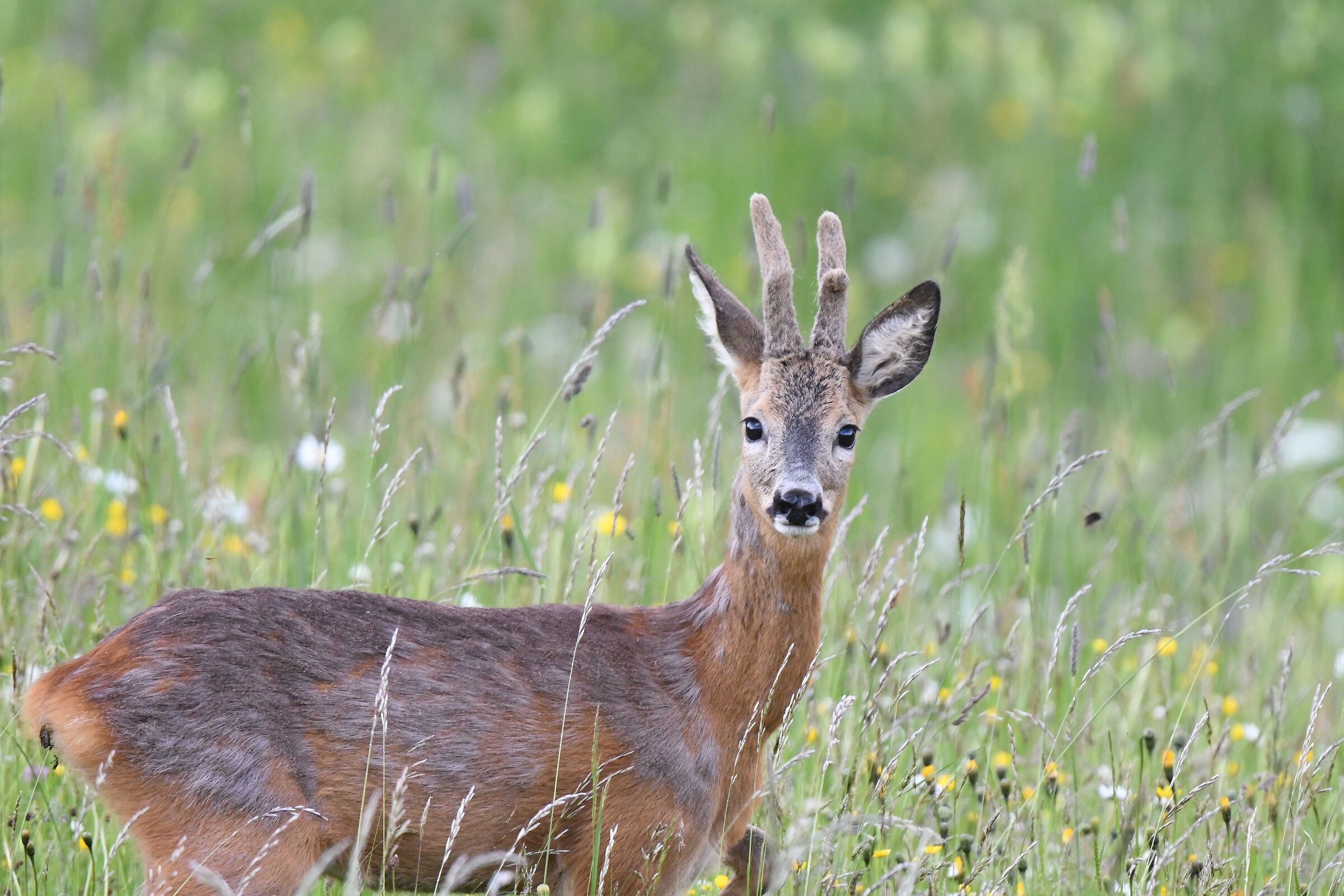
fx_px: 39197
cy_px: 448
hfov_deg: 2.0
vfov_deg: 1.3
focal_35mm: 1050
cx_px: 672
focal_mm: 700
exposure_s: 1/500
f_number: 8
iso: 4000
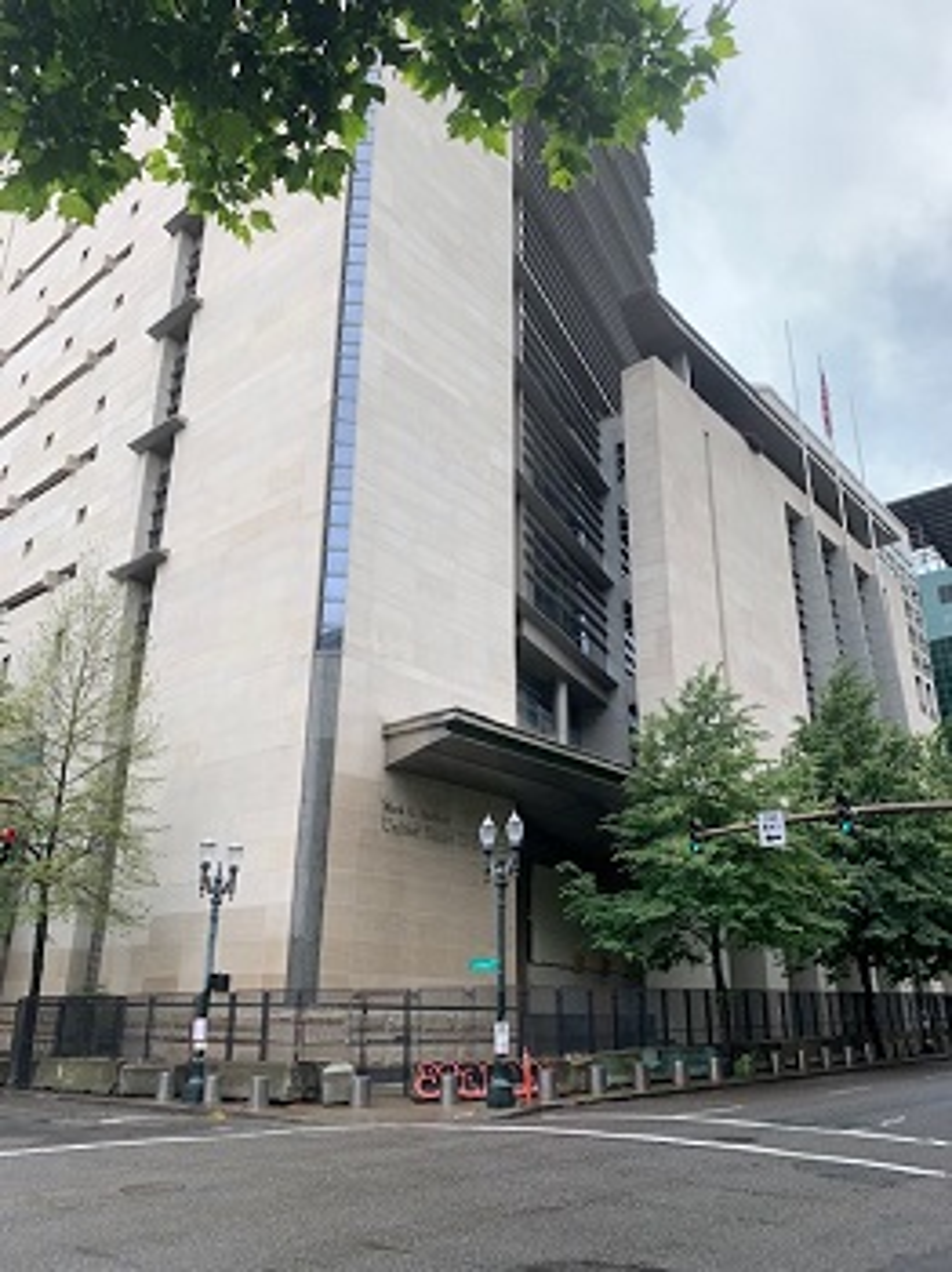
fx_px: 955
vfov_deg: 67.3
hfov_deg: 53.0
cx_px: 476
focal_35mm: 26
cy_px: 636
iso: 25
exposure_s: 1/789
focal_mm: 4.25
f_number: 1.8
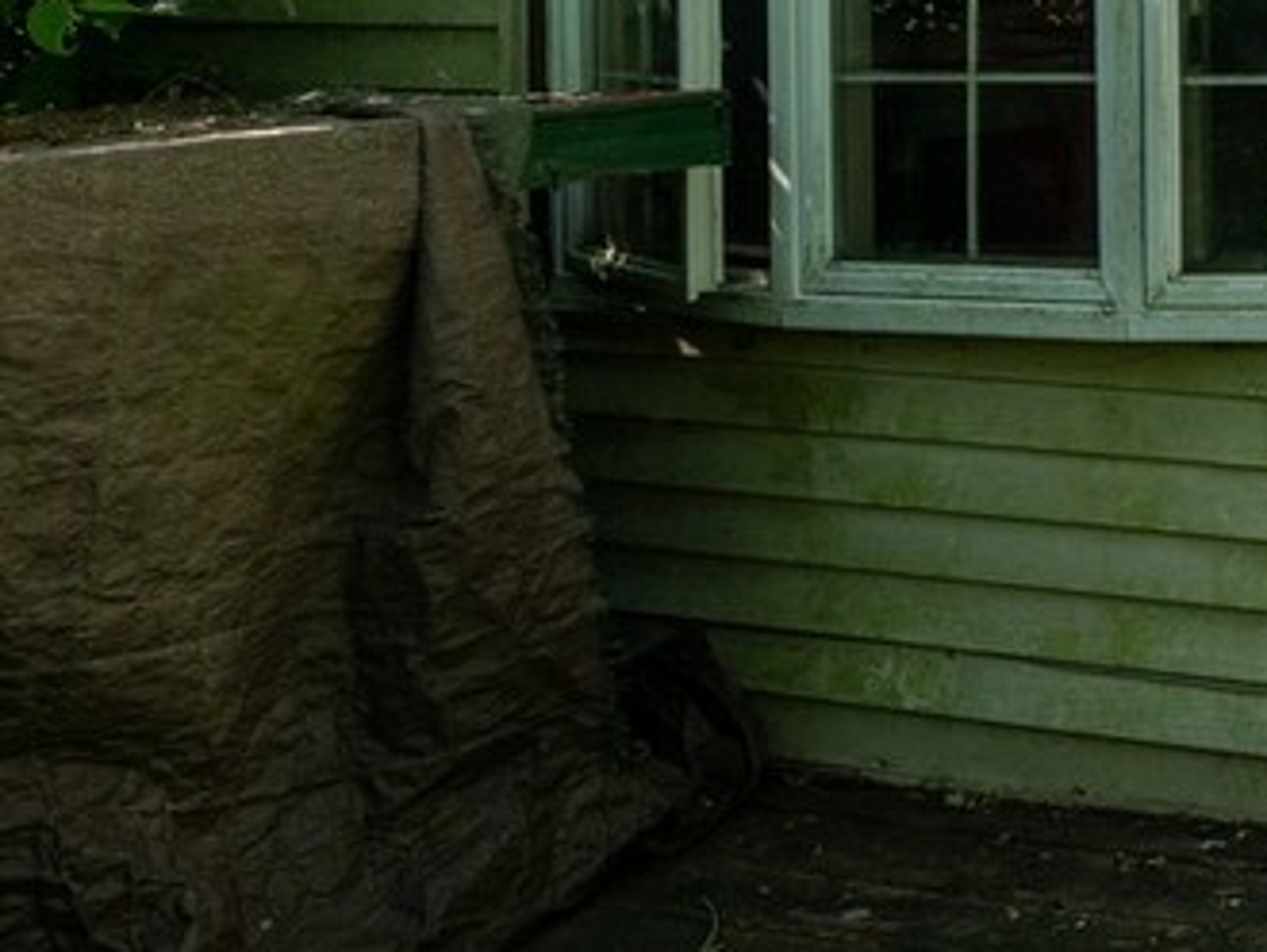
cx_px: 2373
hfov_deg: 19.9
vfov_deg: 20.7
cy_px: -215
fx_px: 2417
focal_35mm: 66
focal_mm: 14
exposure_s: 1/125
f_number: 9
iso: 200
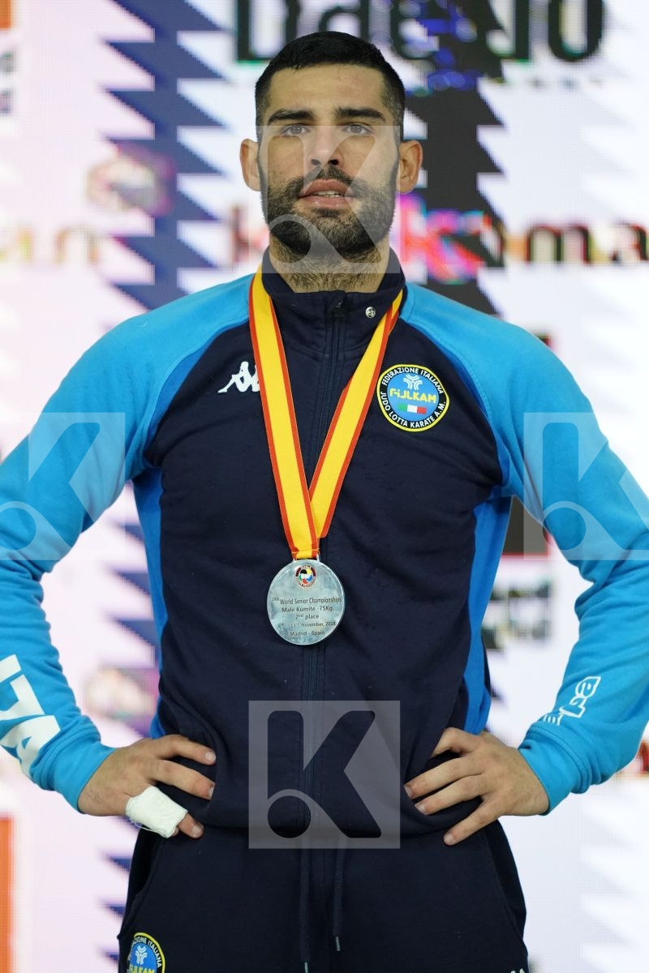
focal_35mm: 400
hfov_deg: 3.4
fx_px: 10816
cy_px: 486
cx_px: 324
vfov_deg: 5.2
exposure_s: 1/500
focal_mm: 400
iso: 6400
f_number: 2.8
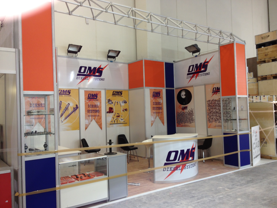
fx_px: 280
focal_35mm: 35
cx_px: 138
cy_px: 104
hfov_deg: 52.6
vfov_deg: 40.7
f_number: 2.4
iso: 50
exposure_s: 1/20
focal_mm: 4.28
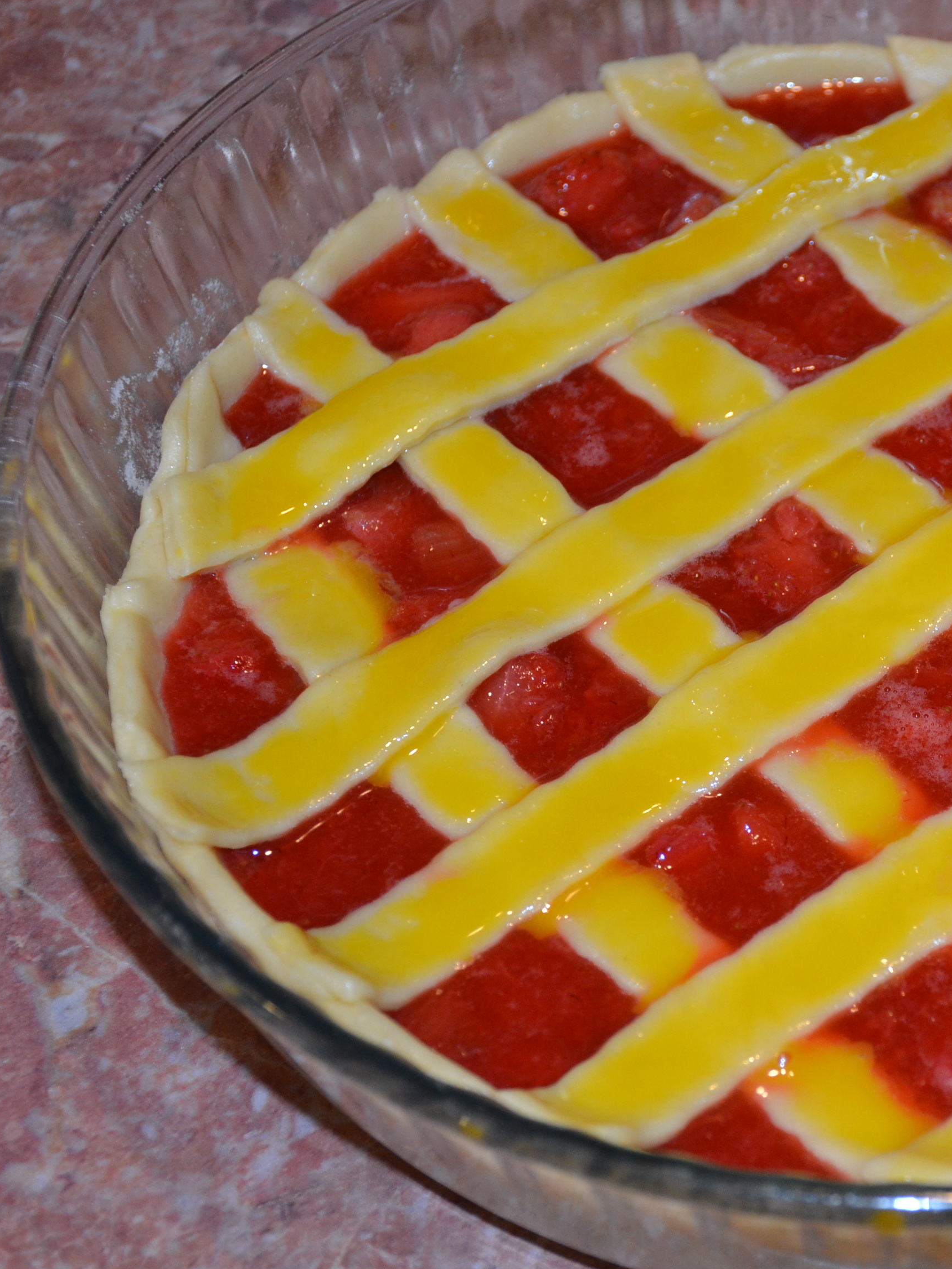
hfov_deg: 16.6
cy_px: 636
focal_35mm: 87
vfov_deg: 22.5
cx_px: 946
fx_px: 3190
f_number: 4.5
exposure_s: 1/60
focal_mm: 40
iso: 800
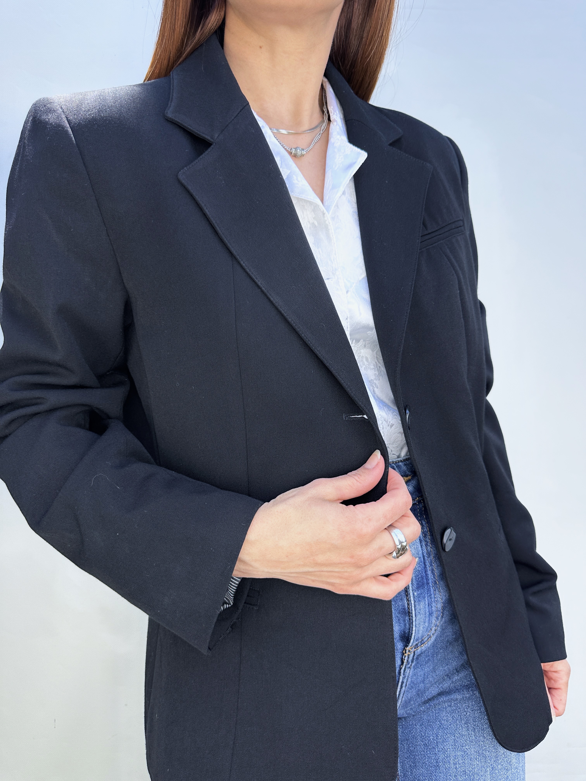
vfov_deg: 71.6
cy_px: 390
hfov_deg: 56.8
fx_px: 542
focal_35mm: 24
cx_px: 293
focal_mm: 6.86
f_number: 1.78
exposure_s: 1/268
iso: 80
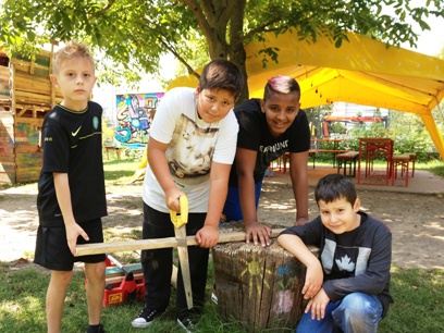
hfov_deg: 52.6
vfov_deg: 40.7
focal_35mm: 35
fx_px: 449
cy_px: 166
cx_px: 222
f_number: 2.4
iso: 50
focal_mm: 4.28
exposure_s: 1/221
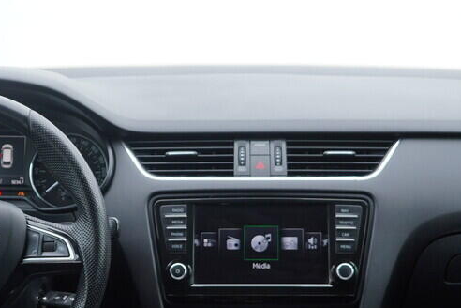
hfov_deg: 27.0
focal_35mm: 75
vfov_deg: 18.1
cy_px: 235
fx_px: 960
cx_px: 233
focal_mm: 24
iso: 125
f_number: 2.8
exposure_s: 1/40
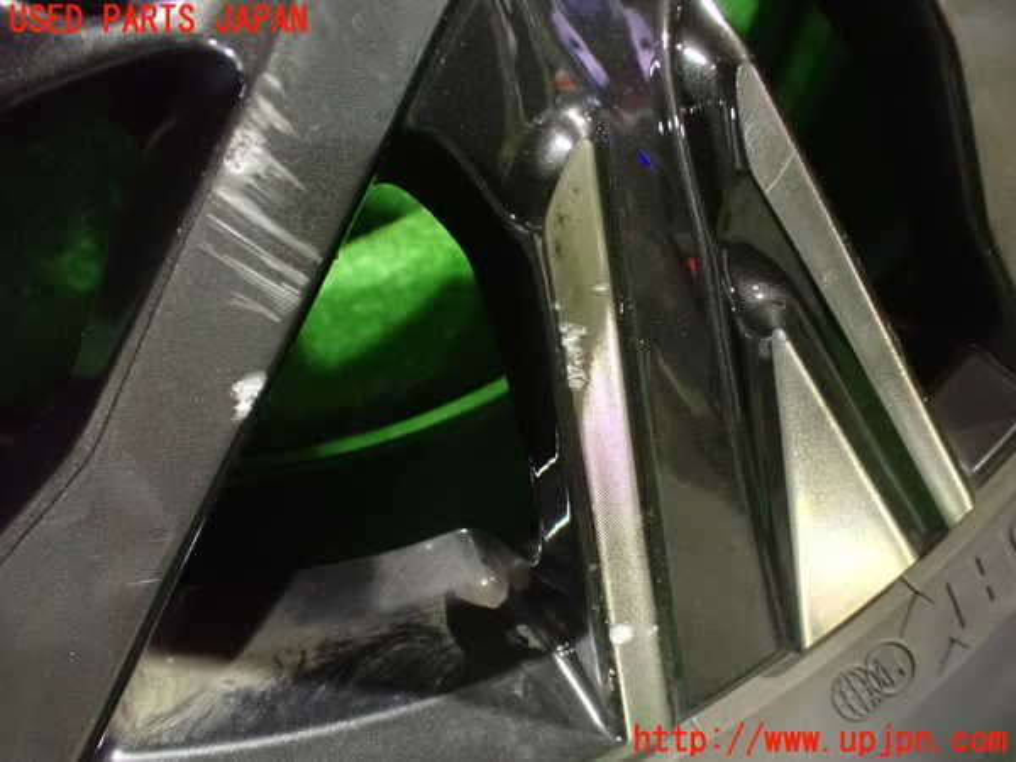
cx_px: 508
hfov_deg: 60.0
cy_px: 381
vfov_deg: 46.8
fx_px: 881
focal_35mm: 30
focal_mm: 5.4
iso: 1600
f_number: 2.3
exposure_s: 1/25
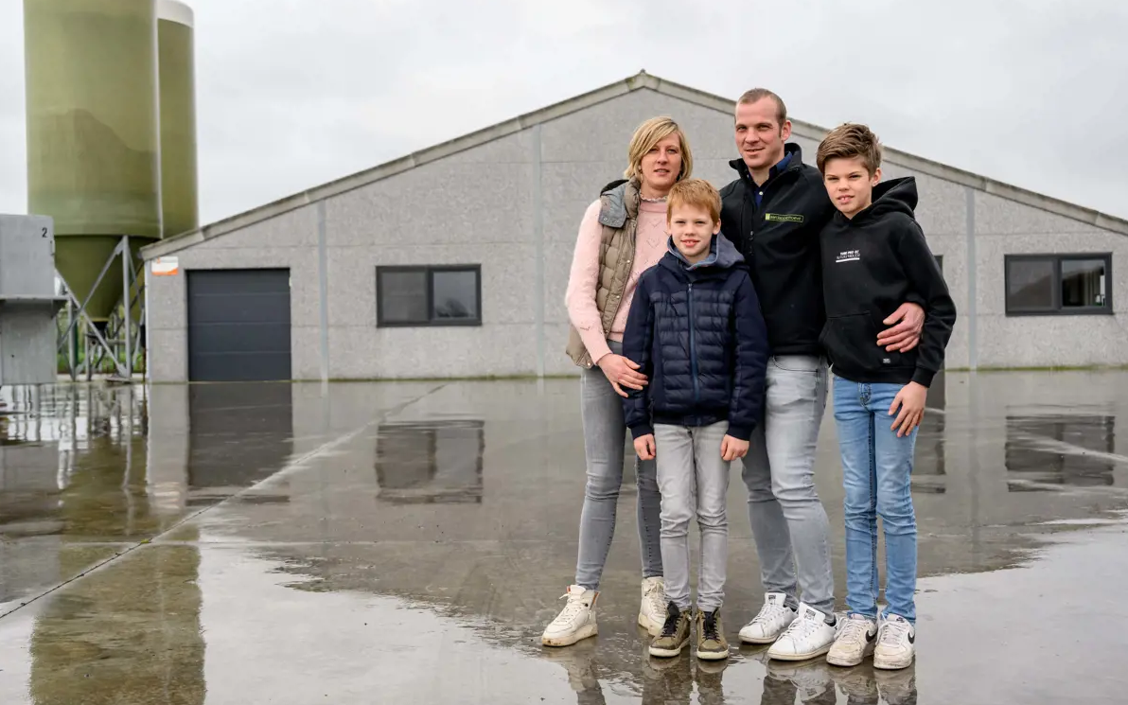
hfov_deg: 50.4
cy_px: 339
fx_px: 1199
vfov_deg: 32.8
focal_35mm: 39
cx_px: 565
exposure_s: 1/1600
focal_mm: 38
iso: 1000
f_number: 4
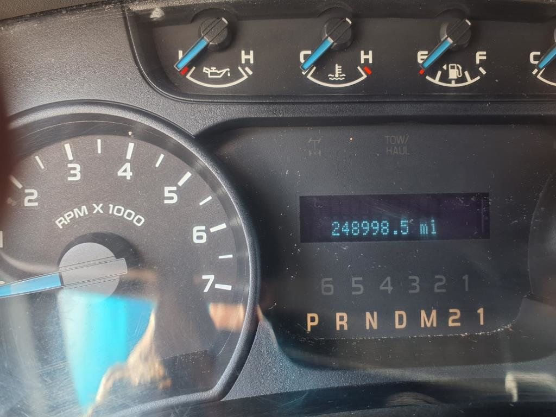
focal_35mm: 27
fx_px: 434
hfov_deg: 65.3
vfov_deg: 51.4
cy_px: 208
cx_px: 278
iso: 64
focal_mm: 3.58
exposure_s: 1/40
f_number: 1.9
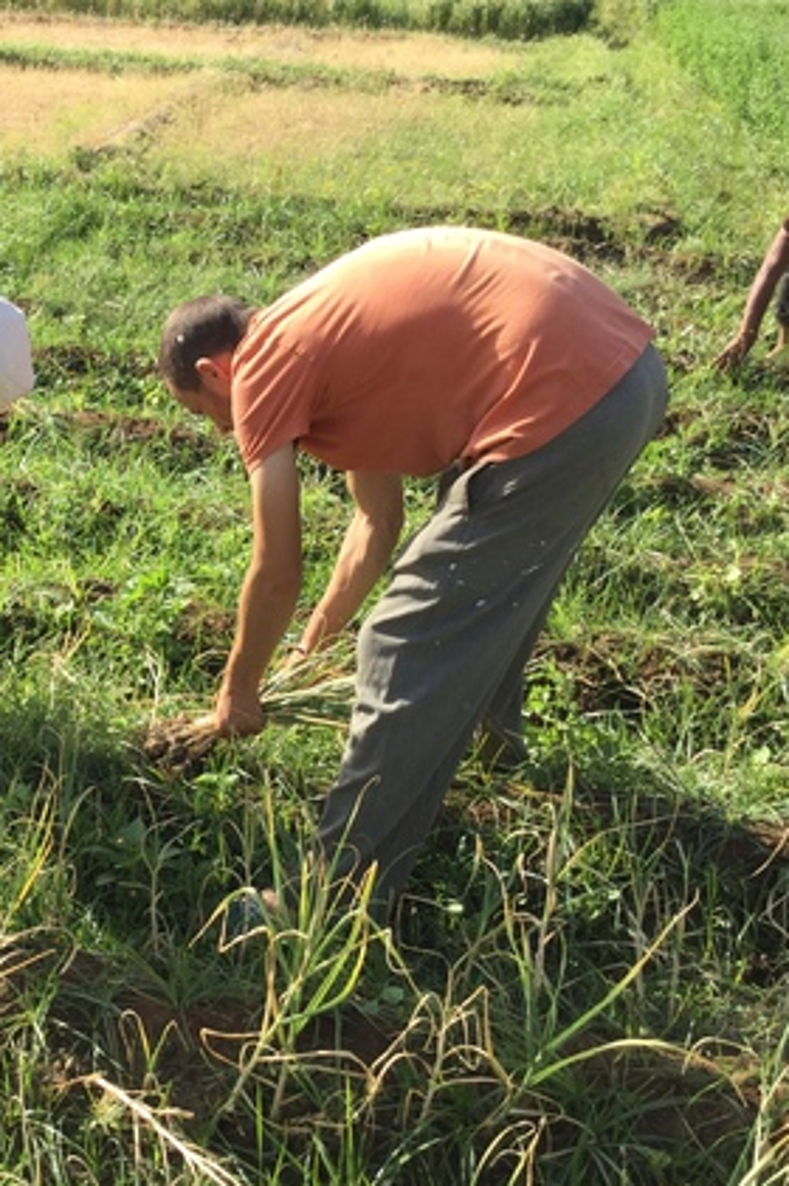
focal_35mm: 46
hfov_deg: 27.6
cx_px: 14
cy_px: 608
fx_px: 1515
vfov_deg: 42.8
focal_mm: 3.3
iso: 25
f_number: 2.4
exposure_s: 1/525
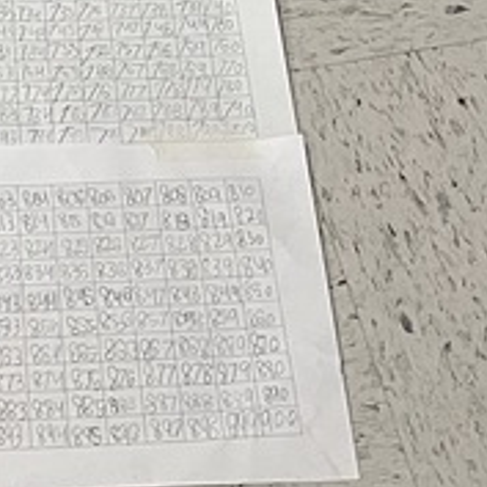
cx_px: 52
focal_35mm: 133
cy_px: -867
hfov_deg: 13.0
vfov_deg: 10.3
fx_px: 2117
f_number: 1.6
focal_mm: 5.1
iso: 100
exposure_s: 1/60
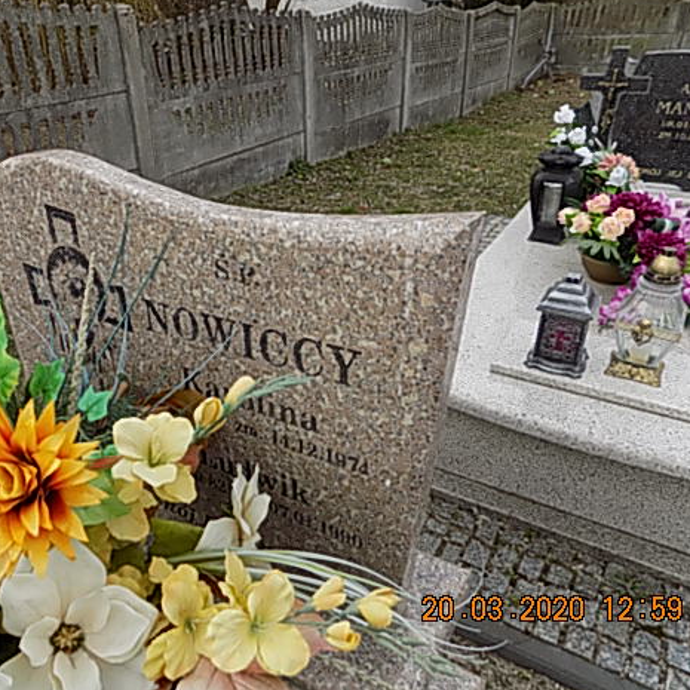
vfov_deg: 57.3
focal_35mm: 28
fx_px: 631
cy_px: 337
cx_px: 255
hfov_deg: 56.6
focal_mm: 4
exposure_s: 1/500
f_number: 3.1
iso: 80
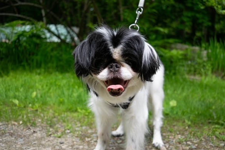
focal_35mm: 38
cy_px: 74
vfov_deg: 35.5
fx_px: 235
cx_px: 120
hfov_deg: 51.2
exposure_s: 1/500
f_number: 4.5
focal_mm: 23
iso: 200
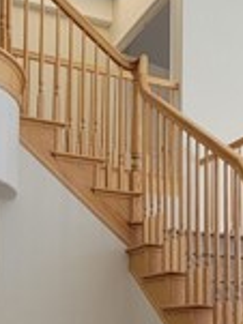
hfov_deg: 26.5
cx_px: 127
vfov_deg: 33.2
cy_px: 290
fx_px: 516
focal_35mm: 55
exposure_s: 1/60
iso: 50
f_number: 2.2
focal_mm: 2.2
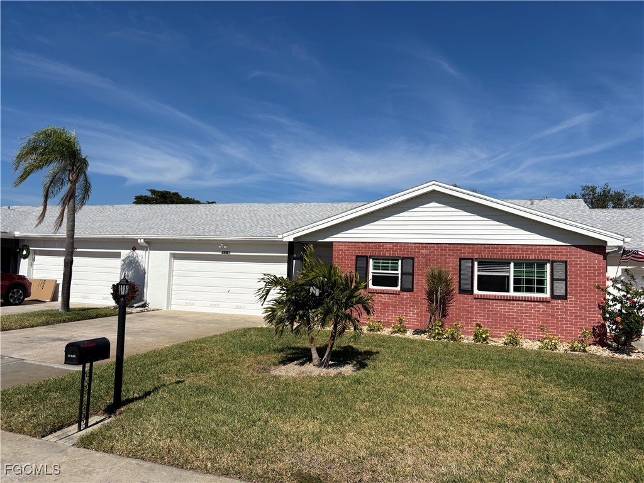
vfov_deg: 53.1
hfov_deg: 67.3
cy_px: 242
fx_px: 484
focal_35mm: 26
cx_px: 322
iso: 50
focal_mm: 5.96
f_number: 1.6
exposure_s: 1/7692
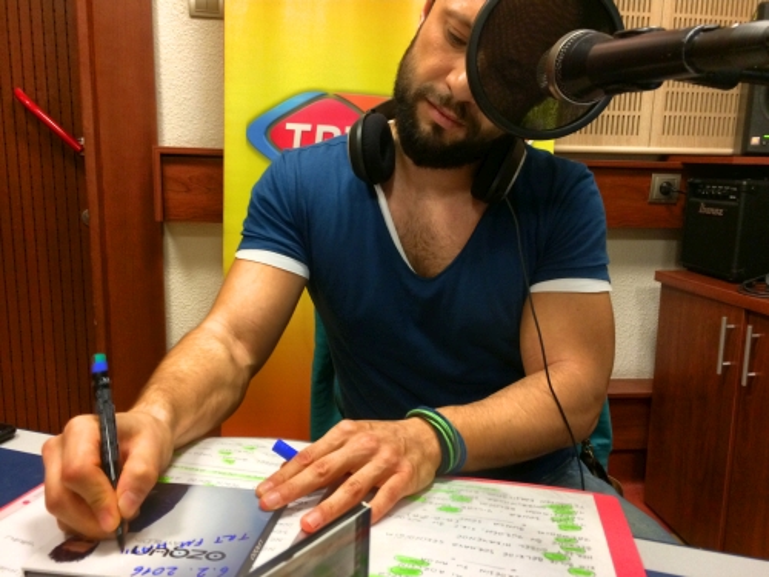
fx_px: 644
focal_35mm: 29
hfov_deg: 61.7
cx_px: 384
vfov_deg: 48.2
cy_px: 288
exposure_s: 1/17
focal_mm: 4.15
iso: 320
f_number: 2.2
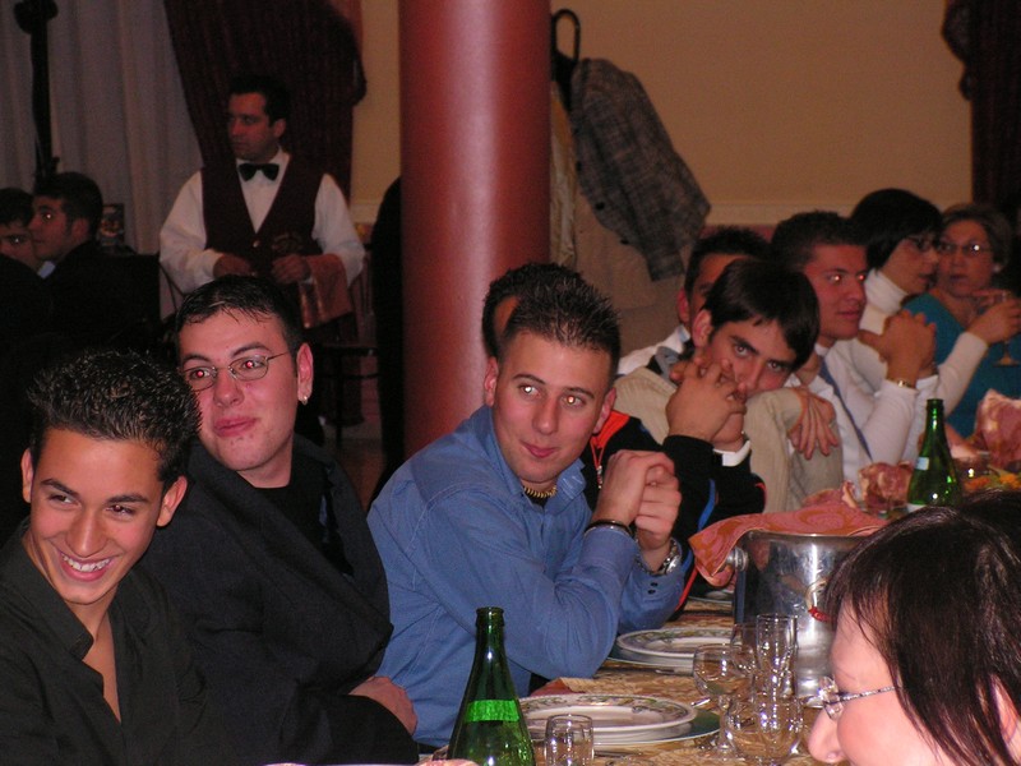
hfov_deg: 16.7
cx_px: 510
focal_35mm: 118
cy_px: 383
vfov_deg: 12.6
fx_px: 3480
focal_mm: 19.8
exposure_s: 1/125
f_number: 3.4
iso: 200
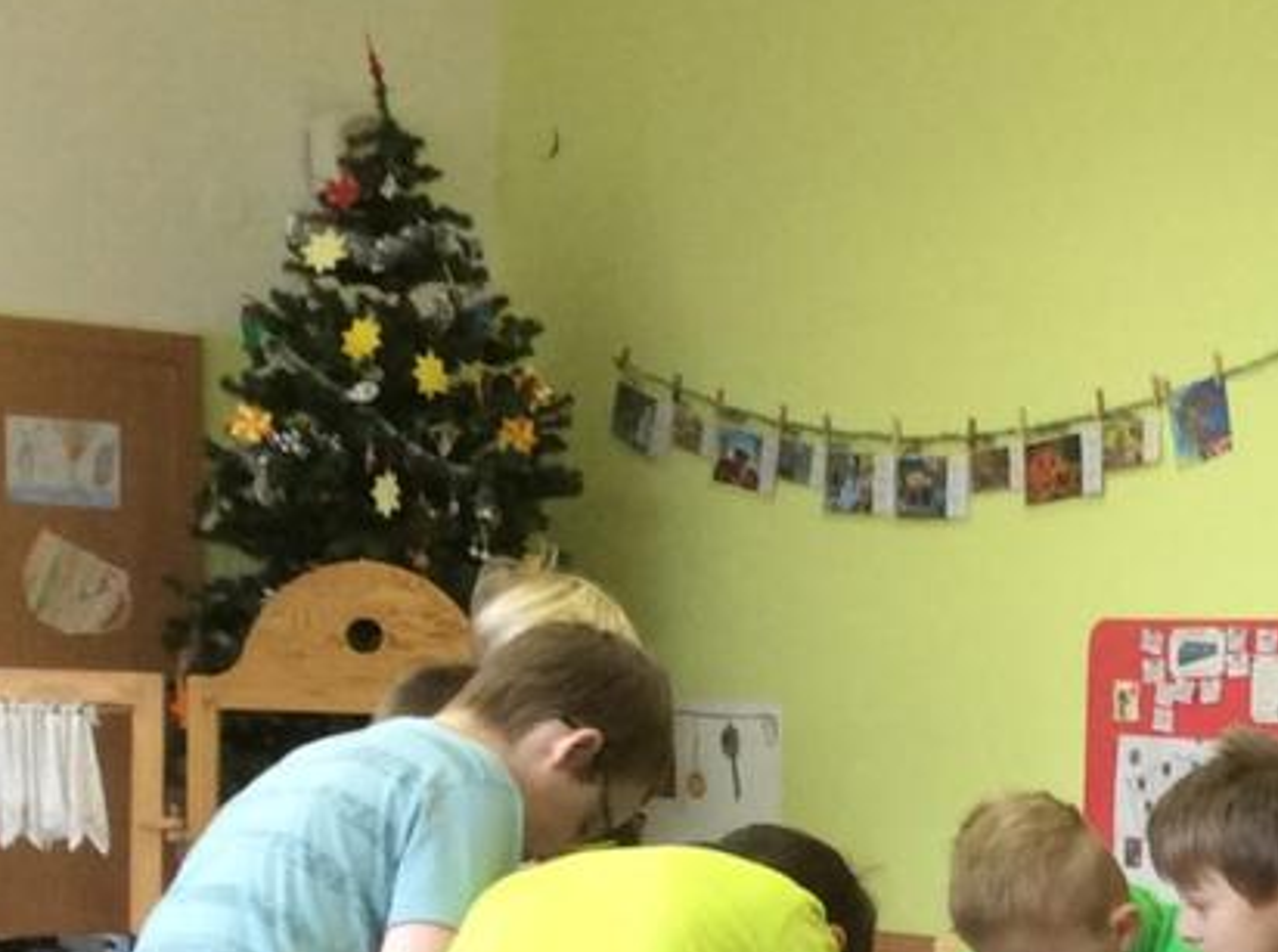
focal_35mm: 104
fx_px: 3831
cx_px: 1244
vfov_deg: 13.9
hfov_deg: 18.5
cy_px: 1012
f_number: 2.4
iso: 80
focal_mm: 3.3
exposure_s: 1/25
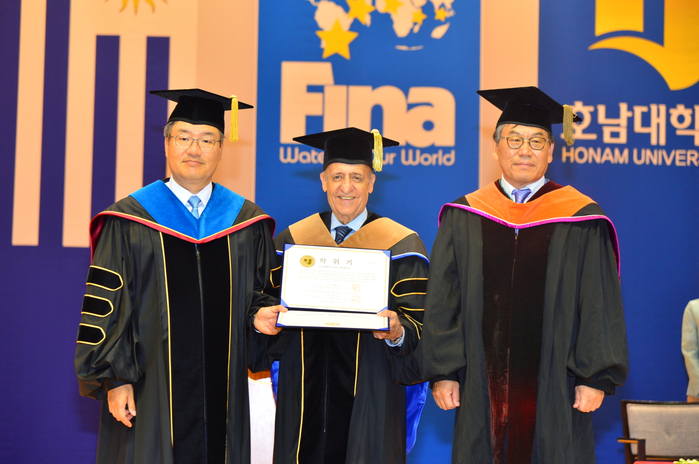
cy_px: 232
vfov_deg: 13.0
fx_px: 2036
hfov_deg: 19.5
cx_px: 350
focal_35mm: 105
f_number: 4
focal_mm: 105
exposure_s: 1/60
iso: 1100
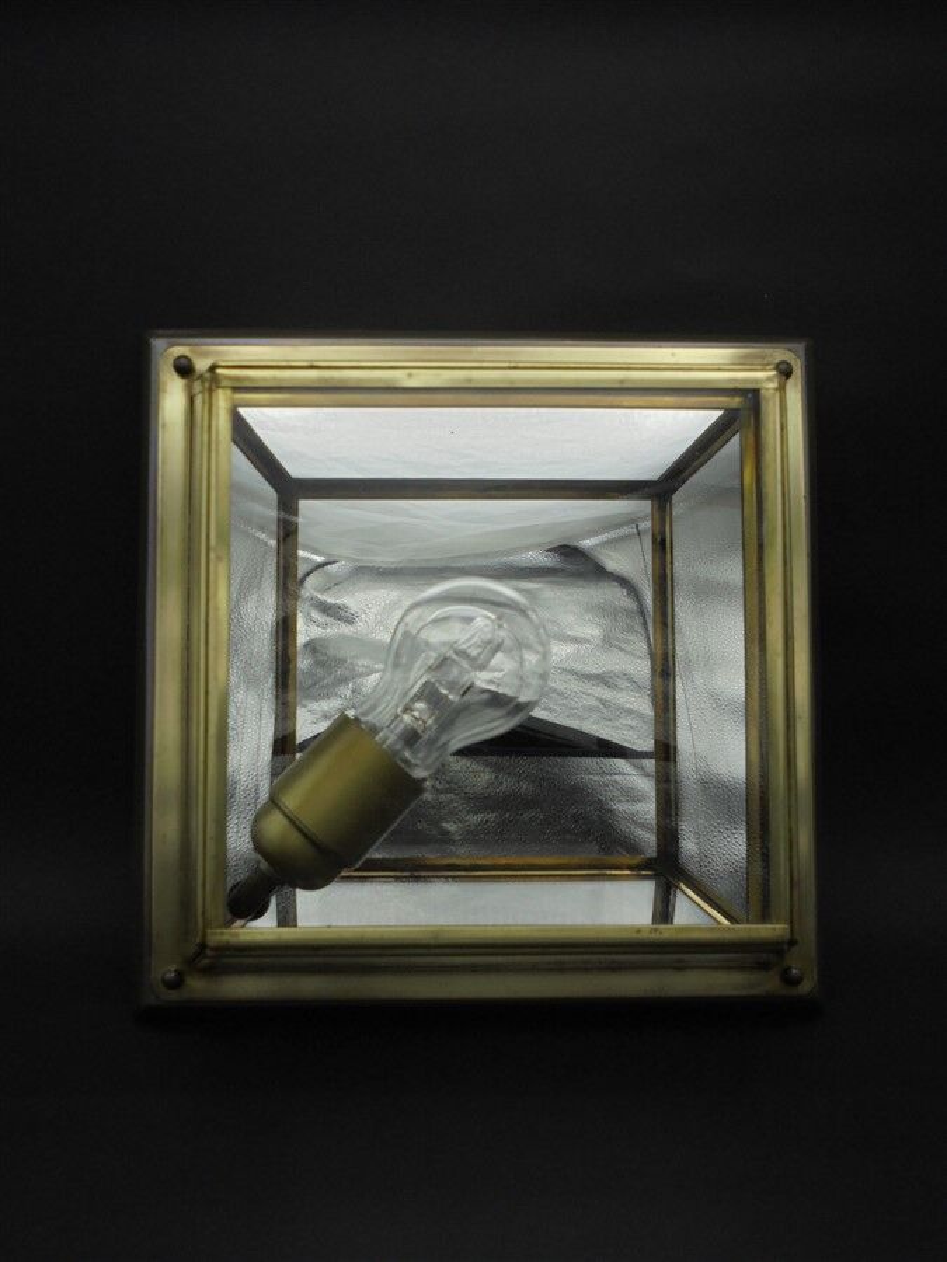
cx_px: 474
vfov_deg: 54.0
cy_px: 631
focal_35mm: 34
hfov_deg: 41.8
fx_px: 1240
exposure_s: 1/80
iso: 100
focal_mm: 6.1
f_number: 4
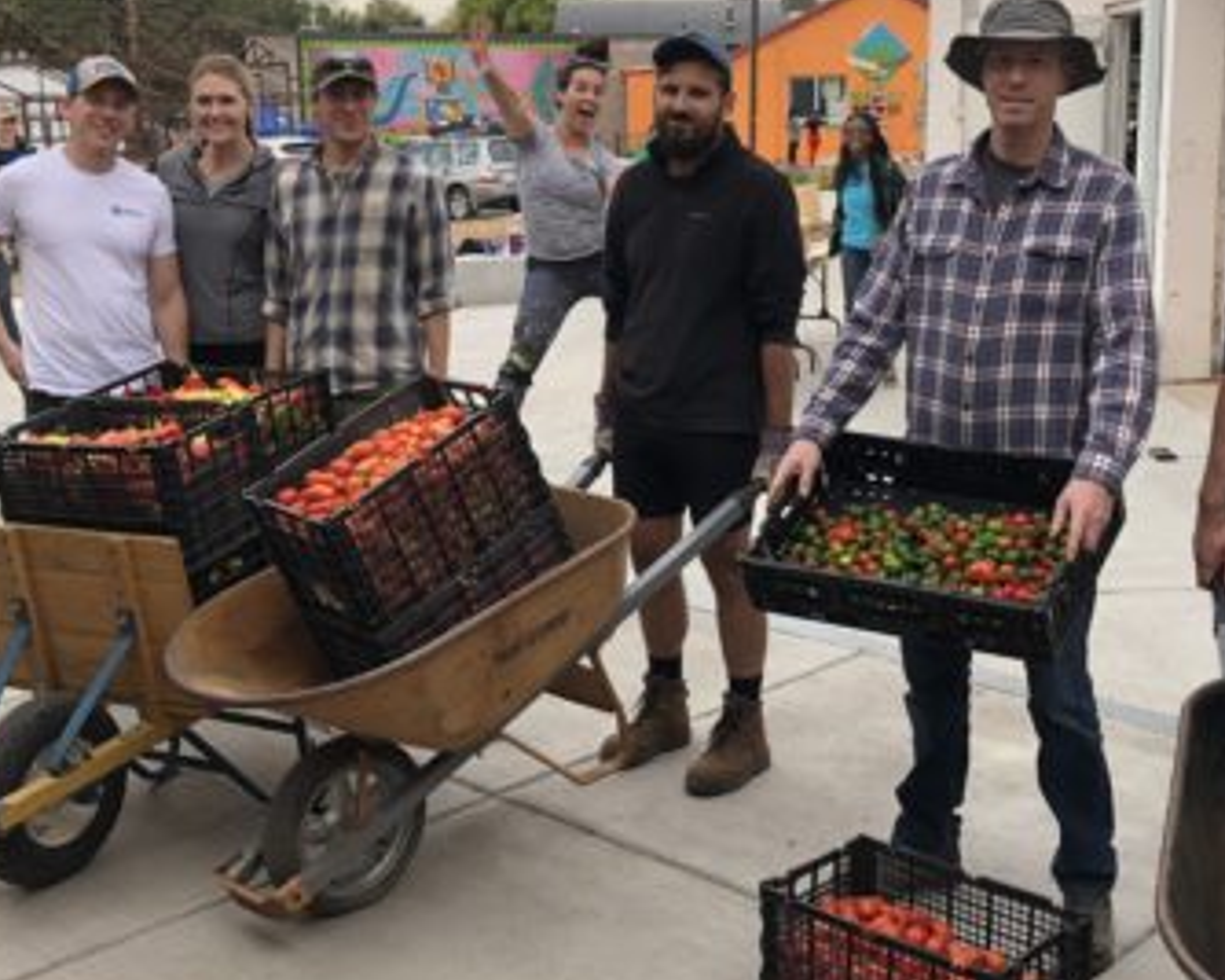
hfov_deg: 41.0
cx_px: 723
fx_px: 1631
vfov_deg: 33.4
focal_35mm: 45
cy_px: 439
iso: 20
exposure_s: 1/600
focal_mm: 3.99
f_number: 1.8
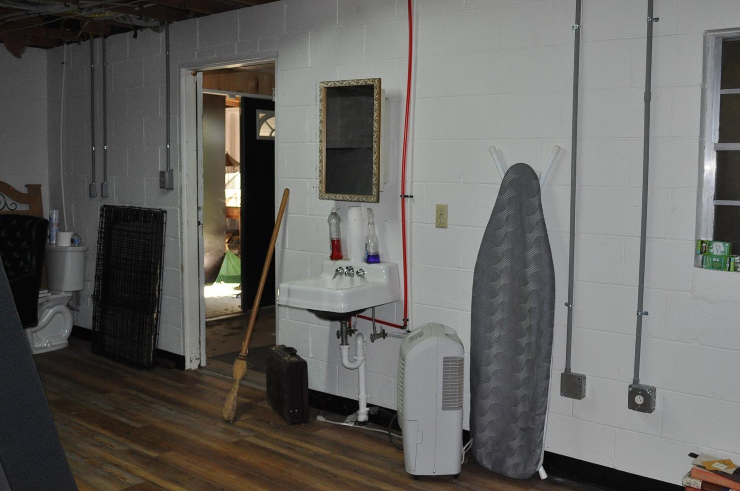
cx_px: 436
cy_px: 246
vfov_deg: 35.8
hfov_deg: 51.7
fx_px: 760
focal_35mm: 37
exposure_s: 1/60
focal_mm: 20
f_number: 4
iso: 800
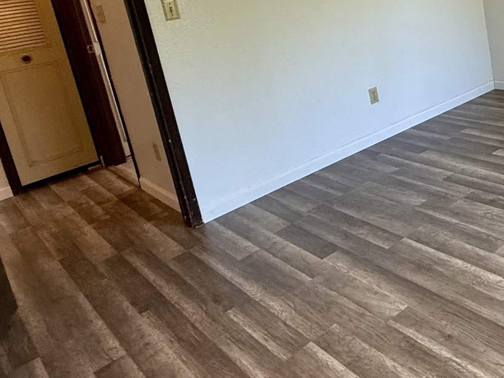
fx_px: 524
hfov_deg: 42.4
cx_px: 532
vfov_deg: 37.0
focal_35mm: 36
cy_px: 35
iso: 200
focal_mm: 2.22
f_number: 2.2
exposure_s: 1/99
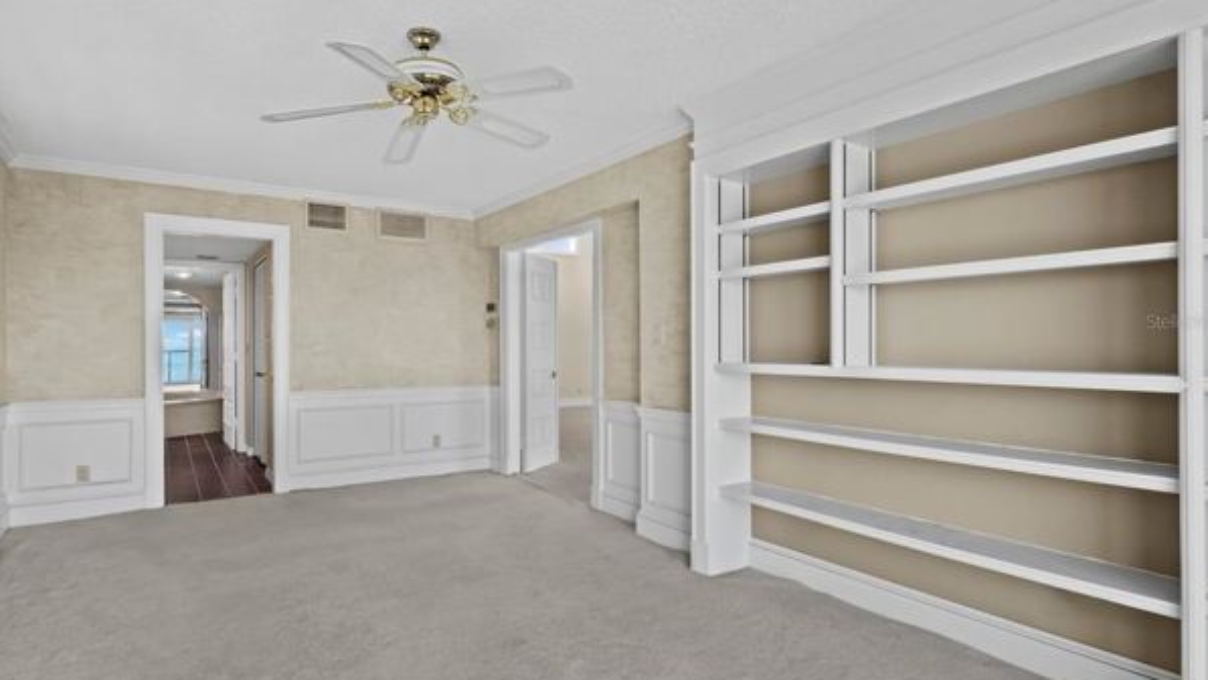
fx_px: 577
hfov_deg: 92.0
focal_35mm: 18
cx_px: 517
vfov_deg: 61.0
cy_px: 321
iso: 320
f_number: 13
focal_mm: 7
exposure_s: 1/6
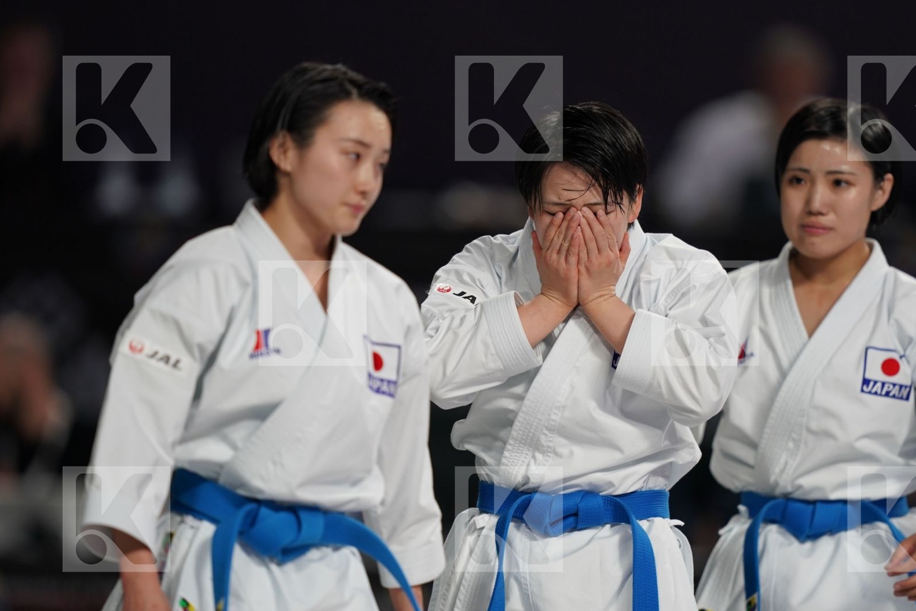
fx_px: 11577
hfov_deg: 4.5
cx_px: 509
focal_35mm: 455
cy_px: 313
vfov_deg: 3.0
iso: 640
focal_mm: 400
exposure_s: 1/400
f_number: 2.8
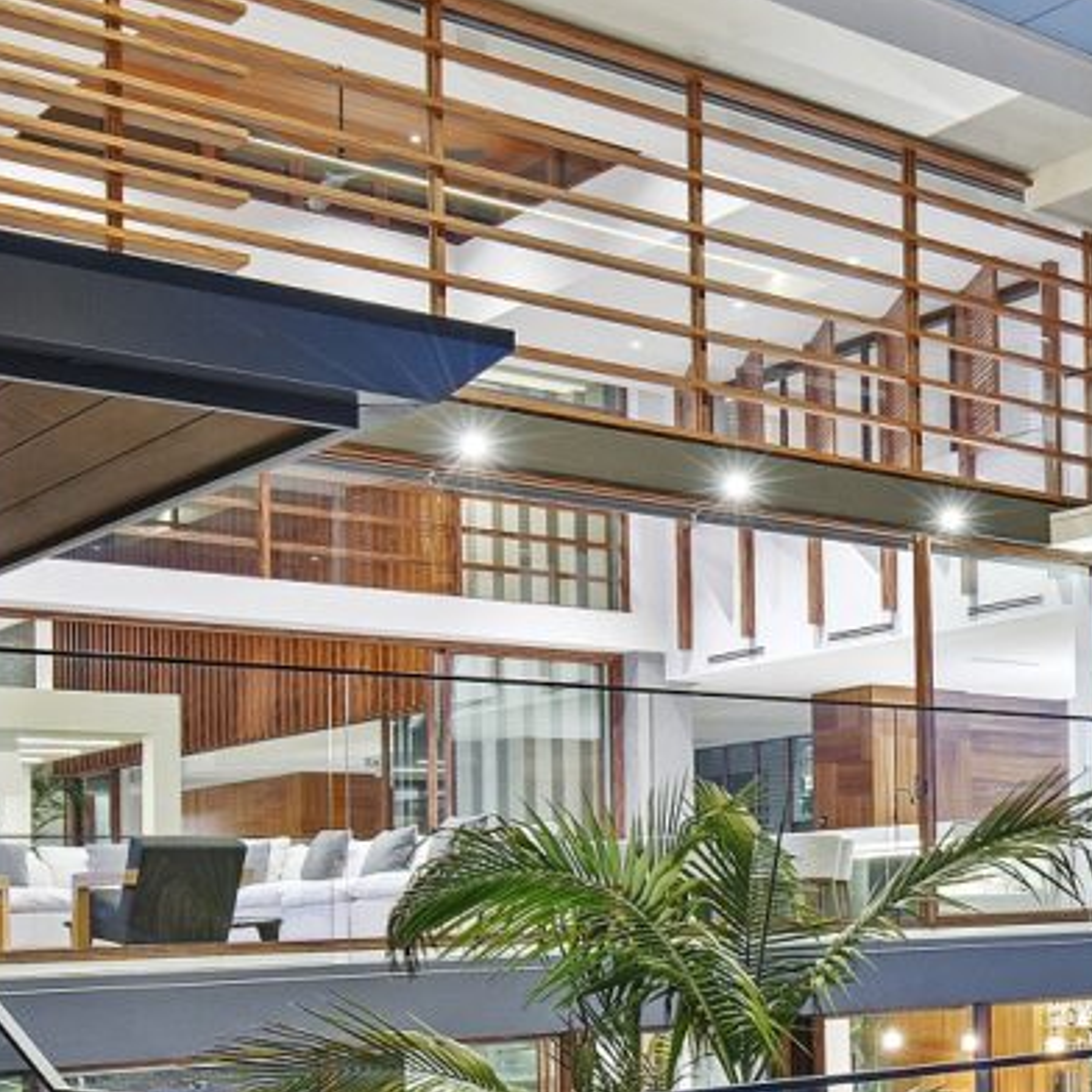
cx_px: 989
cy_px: 526
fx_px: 1856
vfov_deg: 32.8
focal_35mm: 52
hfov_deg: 31.2
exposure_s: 4
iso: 320
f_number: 7.1
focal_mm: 16
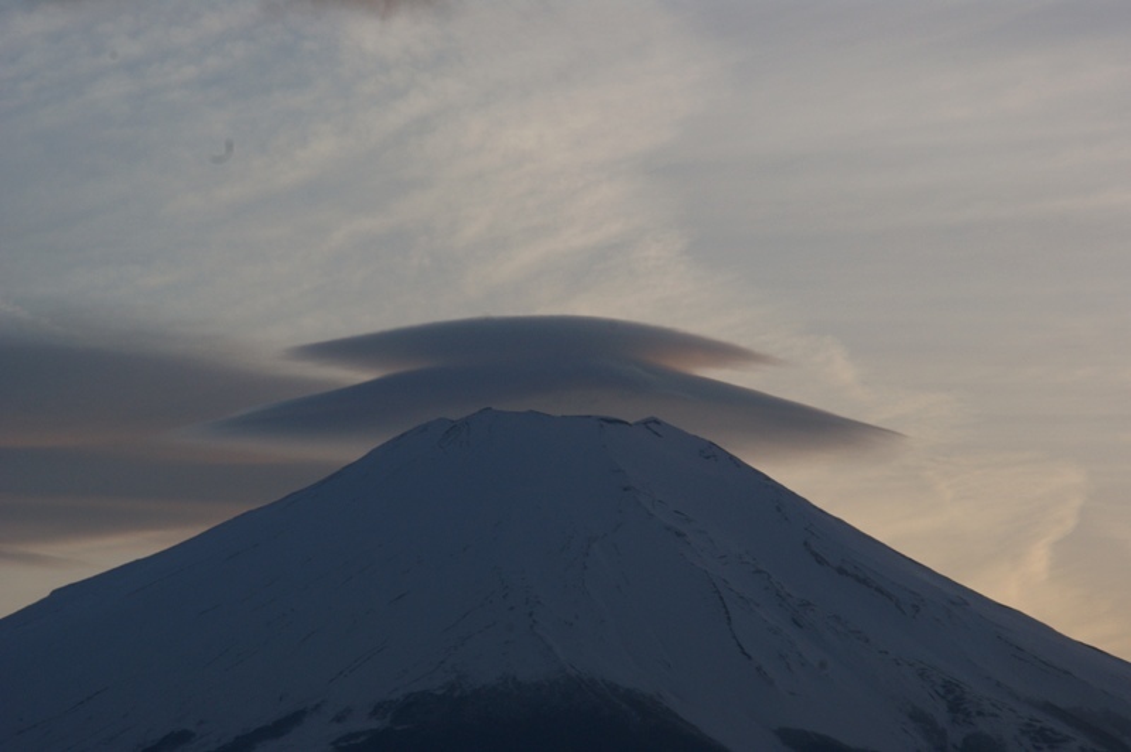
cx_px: 566
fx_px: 4944
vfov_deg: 8.7
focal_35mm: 158
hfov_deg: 13.1
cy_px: 376
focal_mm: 105
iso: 200
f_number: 18
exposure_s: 1/60
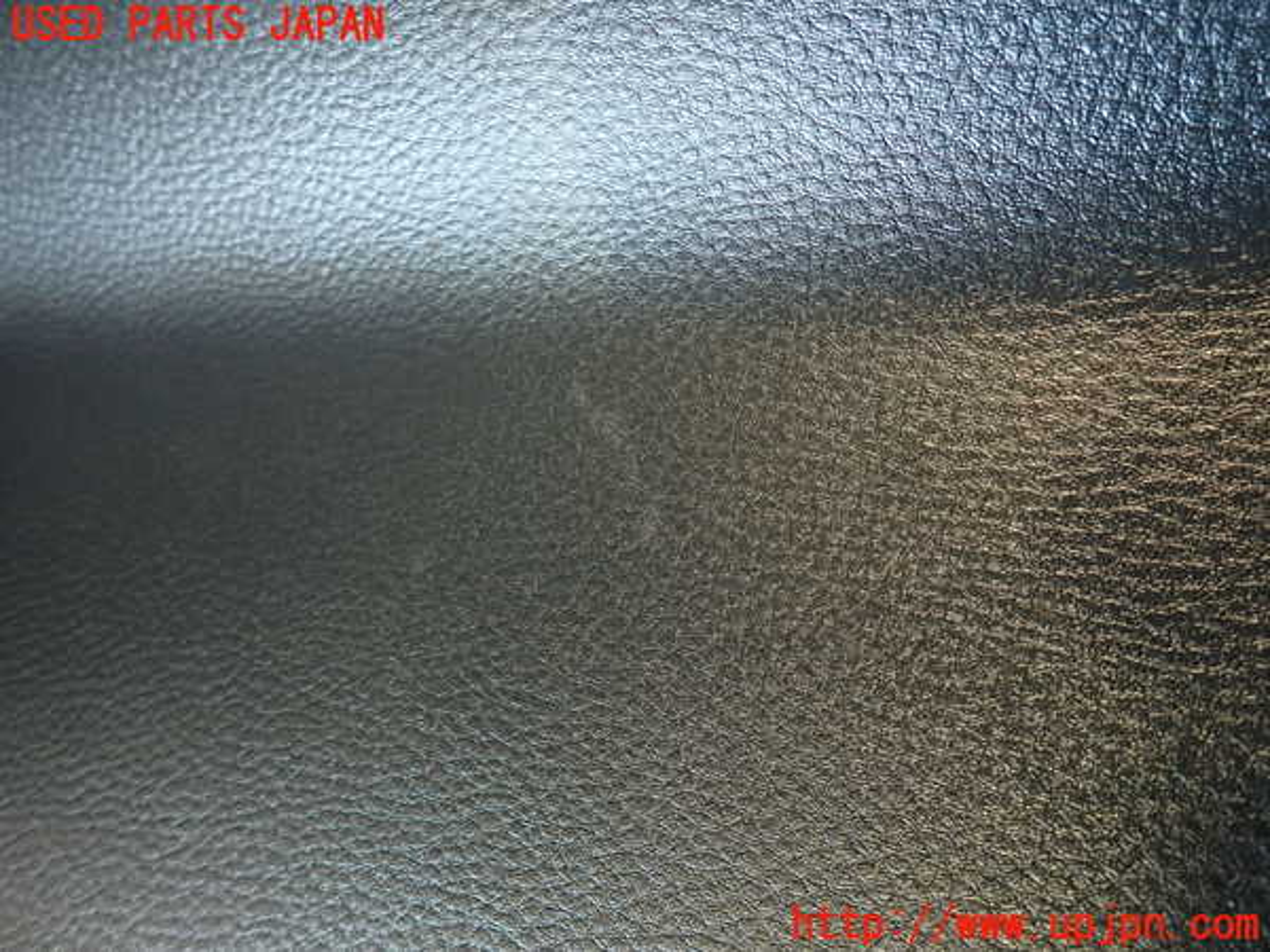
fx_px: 917
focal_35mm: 25
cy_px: 476
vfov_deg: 54.9
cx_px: 635
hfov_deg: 69.4
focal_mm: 4.5
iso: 250
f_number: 2
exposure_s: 1/30
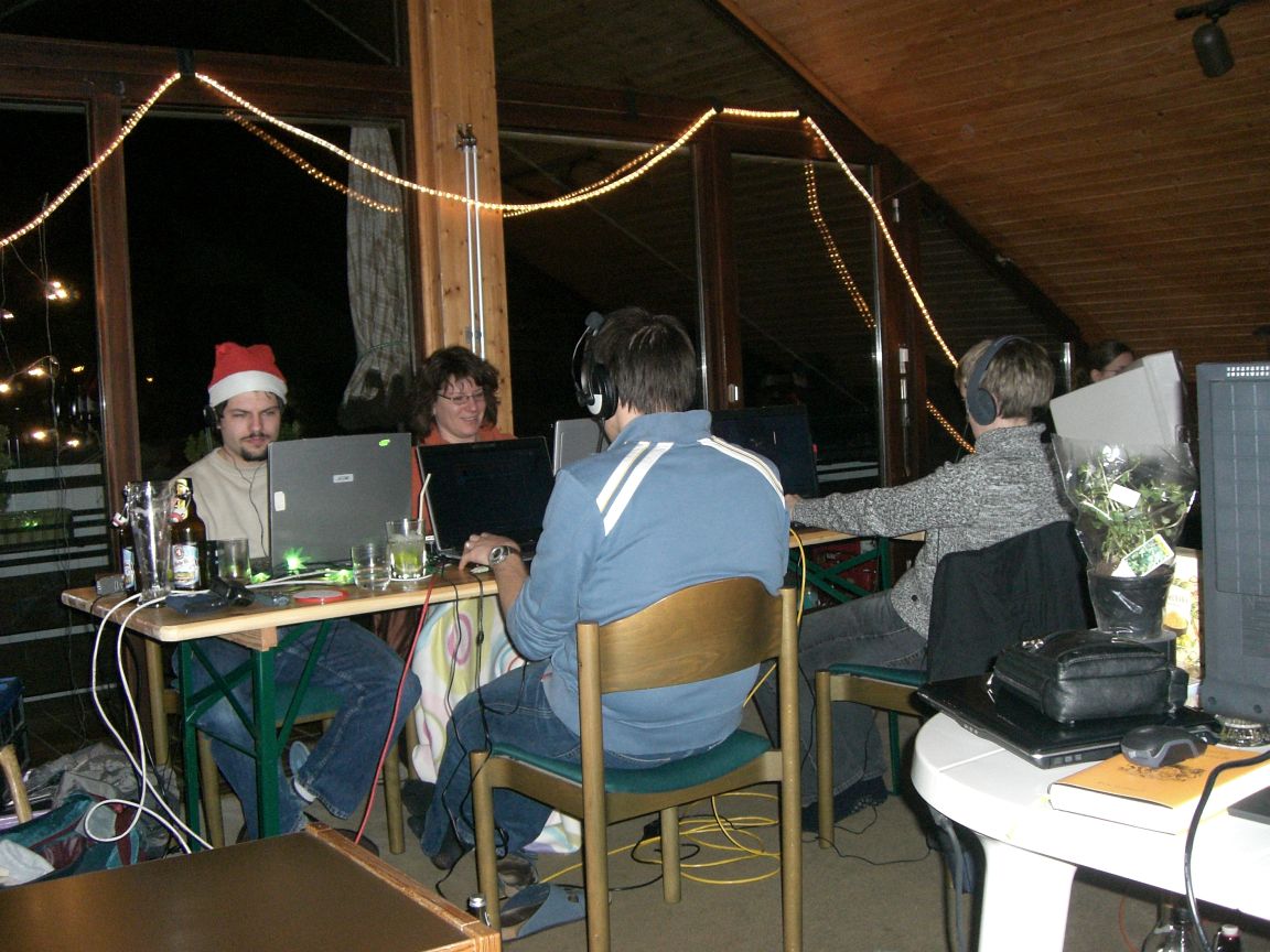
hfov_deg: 49.0
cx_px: 635
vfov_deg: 37.7
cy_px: 476
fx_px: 1394
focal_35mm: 38
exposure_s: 1/60
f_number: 2.7
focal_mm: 6.2
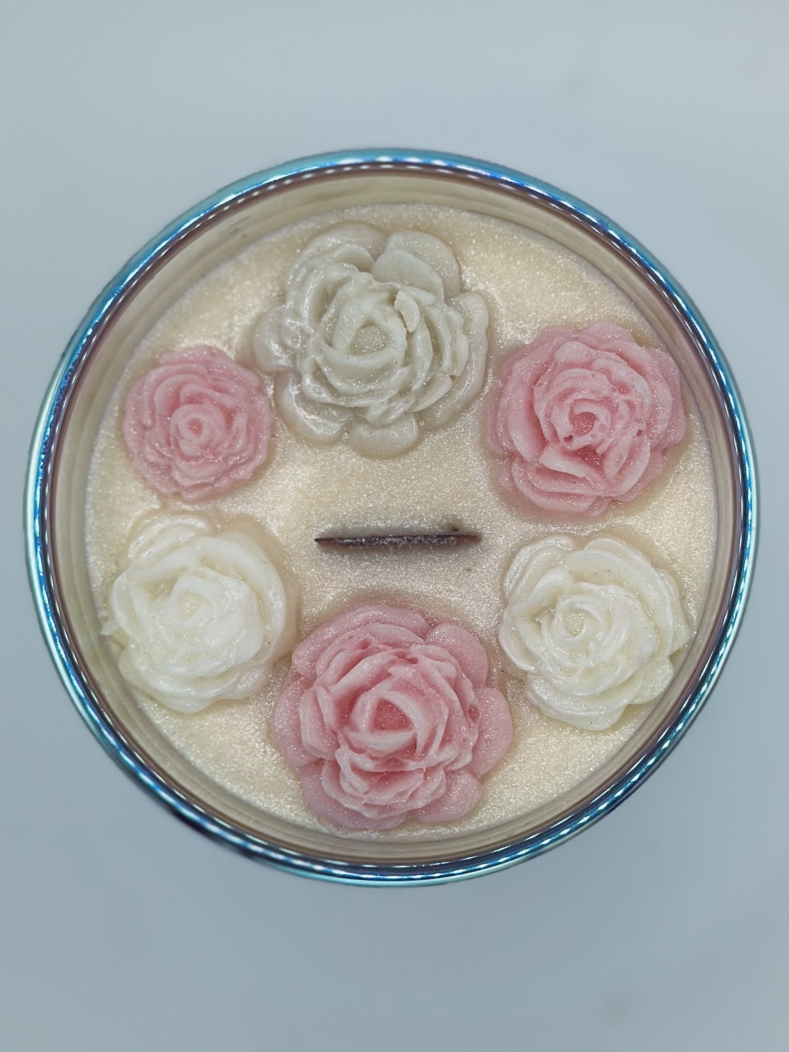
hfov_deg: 30.3
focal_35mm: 48
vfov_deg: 39.7
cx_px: 394
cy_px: 526
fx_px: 1459
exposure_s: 1/1565
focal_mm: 6.86
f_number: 1.78
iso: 80
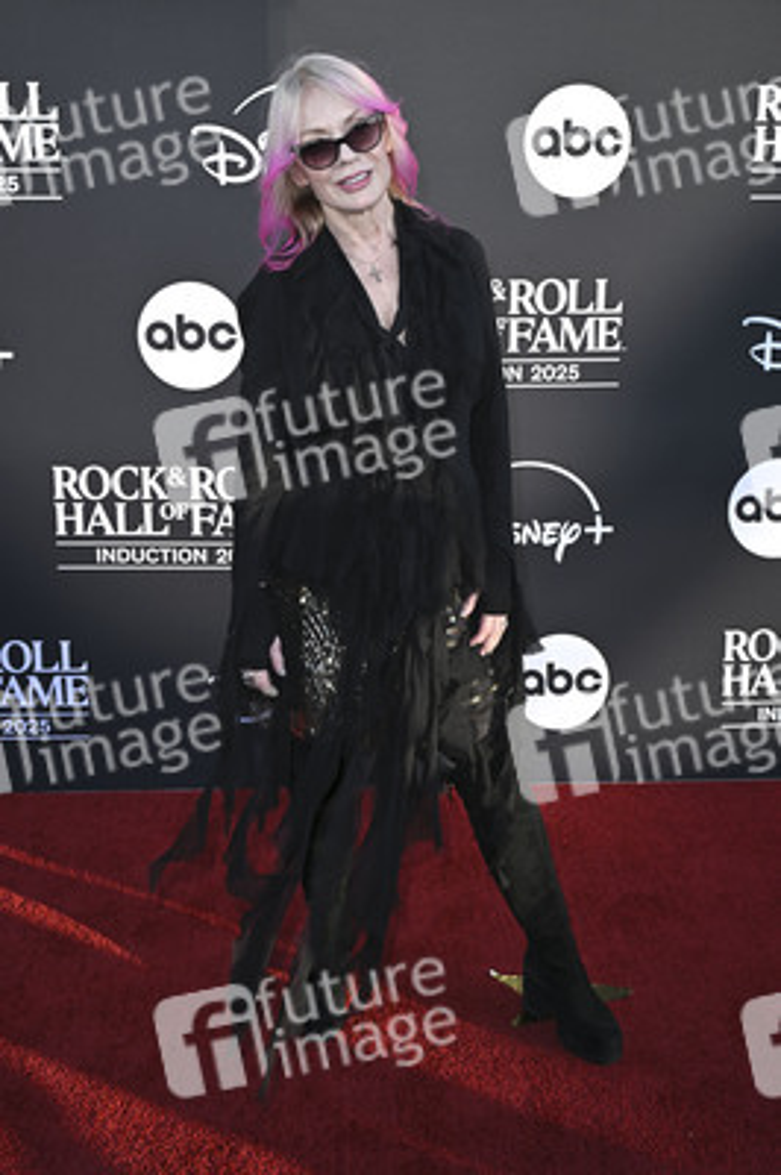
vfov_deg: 48.5
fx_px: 1304
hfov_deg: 33.3
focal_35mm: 40
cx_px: 390
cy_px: 588
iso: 250
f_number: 7.1
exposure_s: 1/320
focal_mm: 40
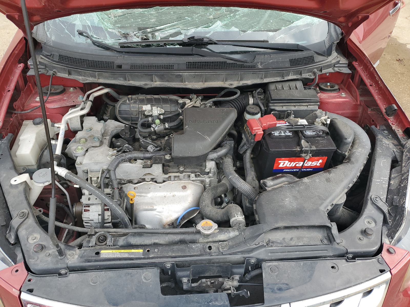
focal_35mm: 26
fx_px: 308
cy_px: 154
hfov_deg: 67.3
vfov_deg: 53.1
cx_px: 205
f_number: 1.5
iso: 50
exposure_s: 1/714
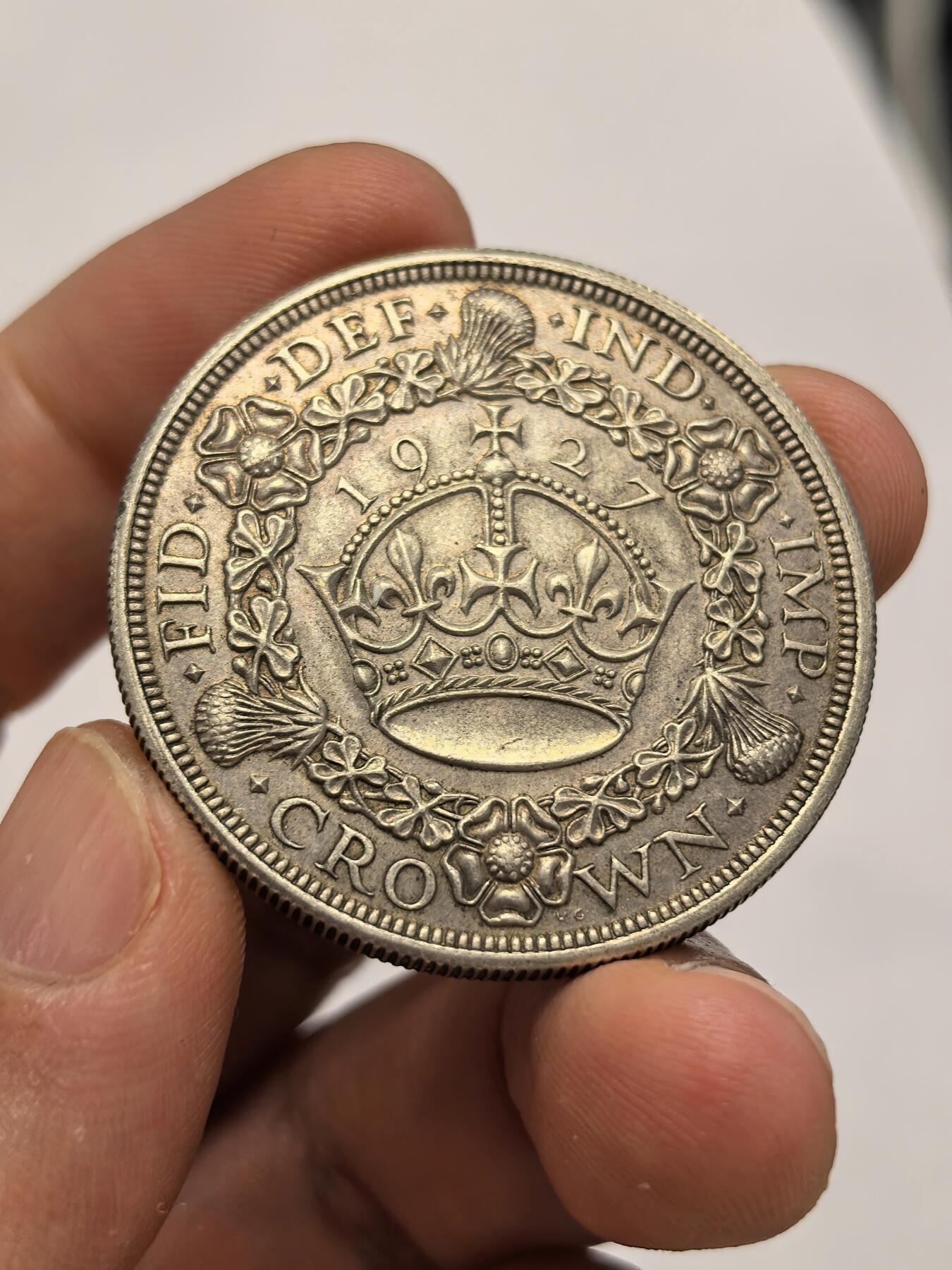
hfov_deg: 27.0
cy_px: 635
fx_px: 1980
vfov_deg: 35.5
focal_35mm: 54
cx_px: 476
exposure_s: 1/100
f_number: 2
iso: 200
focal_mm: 6.98
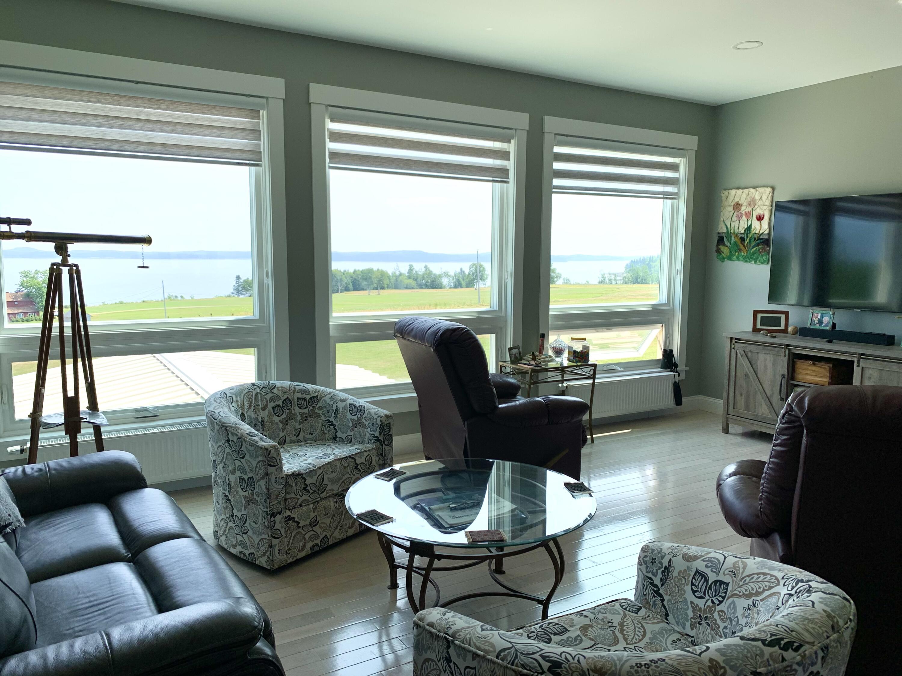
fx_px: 677
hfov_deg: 67.3
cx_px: 451
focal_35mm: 26
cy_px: 338
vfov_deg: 53.1
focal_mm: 4.25
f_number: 1.8
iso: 25
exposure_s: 1/849
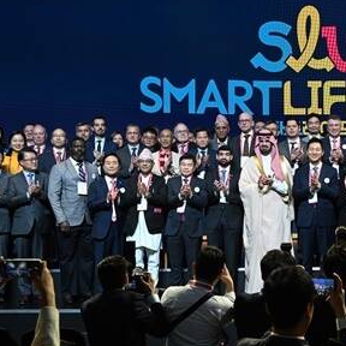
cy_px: 175
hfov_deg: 24.5
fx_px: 769
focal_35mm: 68
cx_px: 323
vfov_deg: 25.4
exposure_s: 1/250
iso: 2000
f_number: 5.6
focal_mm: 36
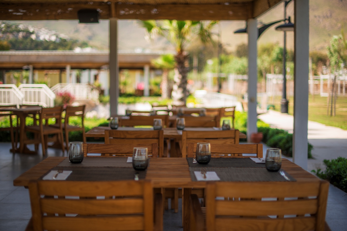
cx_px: 174
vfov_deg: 27.0
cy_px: 116
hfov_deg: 39.6
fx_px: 482
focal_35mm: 50
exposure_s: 1/2500
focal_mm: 50
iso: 50
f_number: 1.4
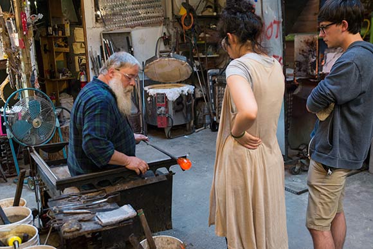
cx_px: 186
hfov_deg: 55.8
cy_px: 124
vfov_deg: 38.9
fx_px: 352
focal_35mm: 34
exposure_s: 1/180
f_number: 4
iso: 1250
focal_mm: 34
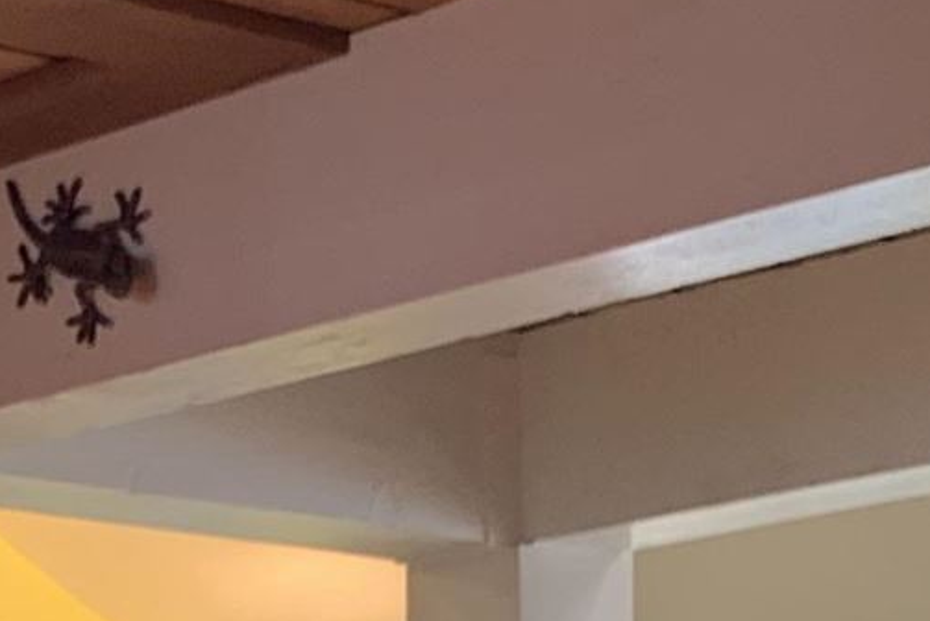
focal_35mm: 165
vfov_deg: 7.7
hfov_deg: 12.2
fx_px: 4265
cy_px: 1488
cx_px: -107
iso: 64
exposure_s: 1/60
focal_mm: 4.25
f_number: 1.8
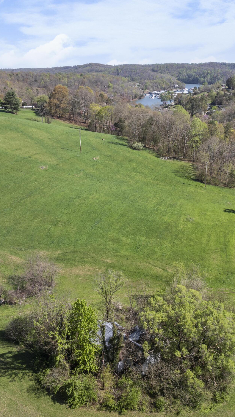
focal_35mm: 35
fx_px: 388
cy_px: 208
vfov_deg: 56.6
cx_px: 134
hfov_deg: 33.7
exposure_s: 1/240
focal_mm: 12.29
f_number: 2.8
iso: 110
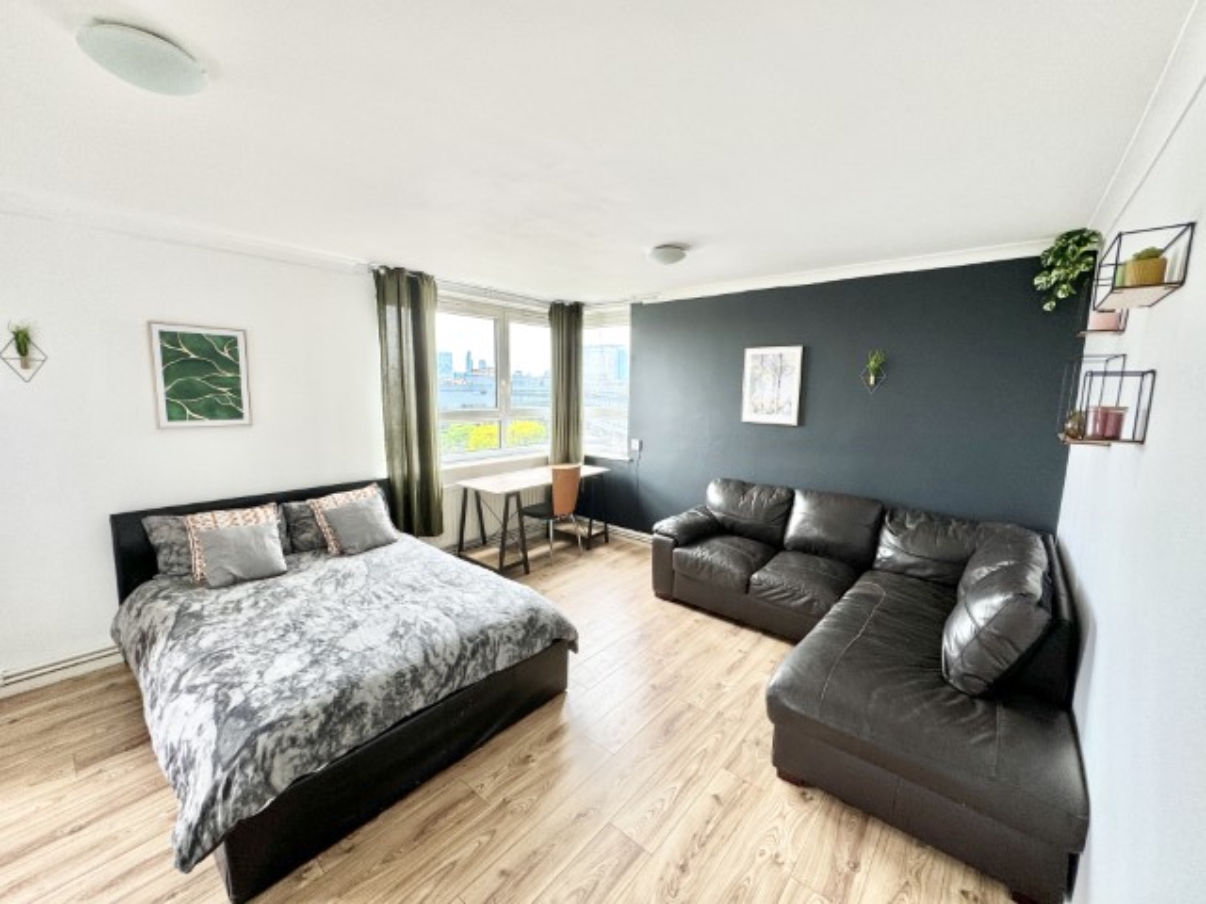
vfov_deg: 85.7
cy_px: 452
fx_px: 488
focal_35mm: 14
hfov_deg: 102.1
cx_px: 603
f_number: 2.2
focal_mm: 2.22
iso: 80
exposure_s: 1/99
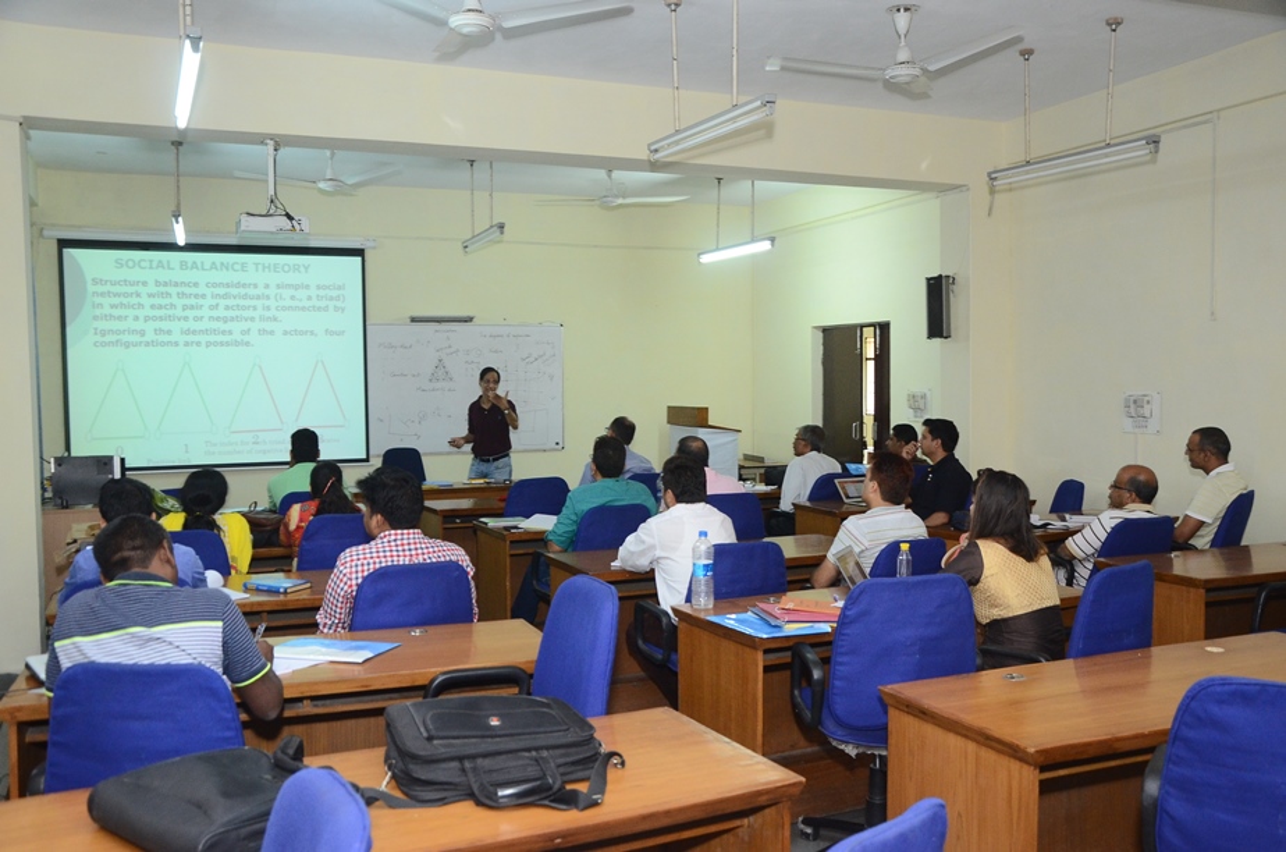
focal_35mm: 32
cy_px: 426
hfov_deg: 59.6
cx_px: 643
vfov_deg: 41.5
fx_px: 1123
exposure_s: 1/60
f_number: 4
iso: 1250
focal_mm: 21
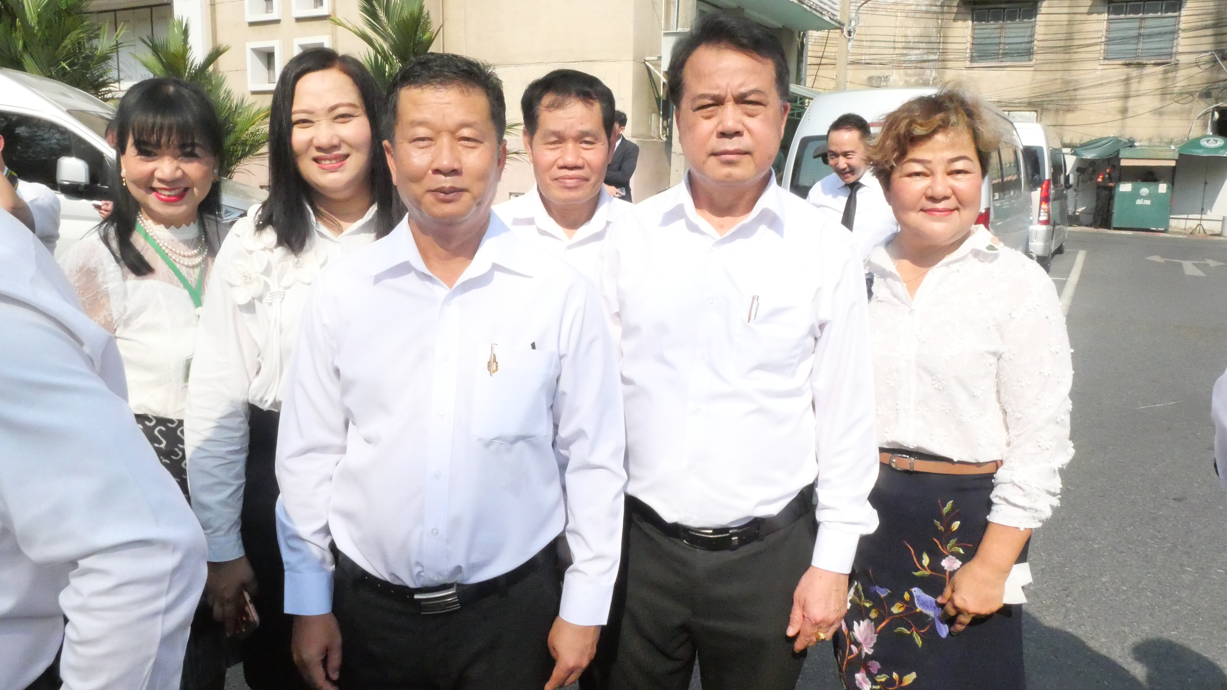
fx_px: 846
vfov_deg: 44.3
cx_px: 604
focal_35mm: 26
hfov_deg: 71.9
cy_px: 314
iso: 6400
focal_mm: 12
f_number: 20
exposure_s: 1/1600
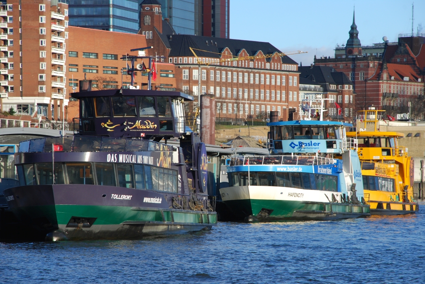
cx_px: 212
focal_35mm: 202
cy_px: 142
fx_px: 2393
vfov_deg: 6.8
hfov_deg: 10.1
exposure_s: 1/160
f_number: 10
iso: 200
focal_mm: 135
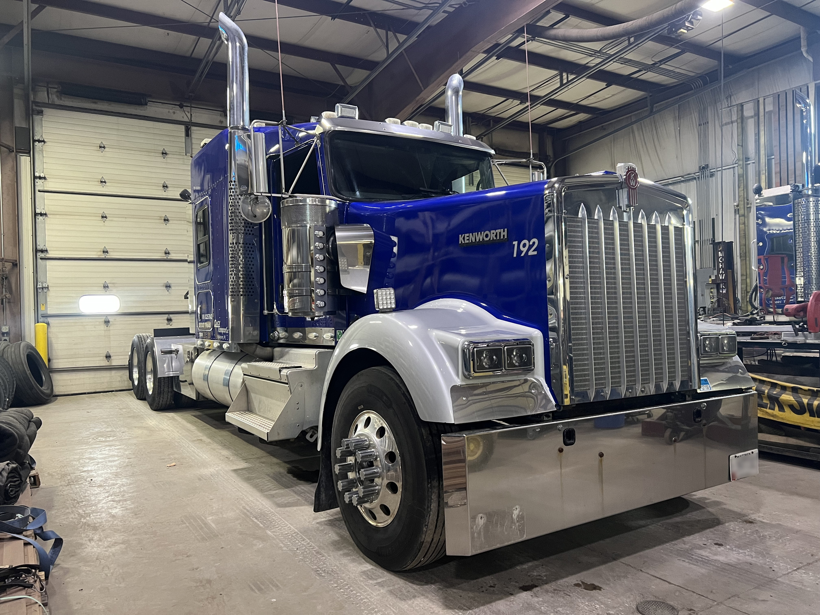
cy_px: 308
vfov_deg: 53.1
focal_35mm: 26
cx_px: 410
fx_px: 616
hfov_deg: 67.3
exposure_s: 1/60
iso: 320
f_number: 1.5
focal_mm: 5.7
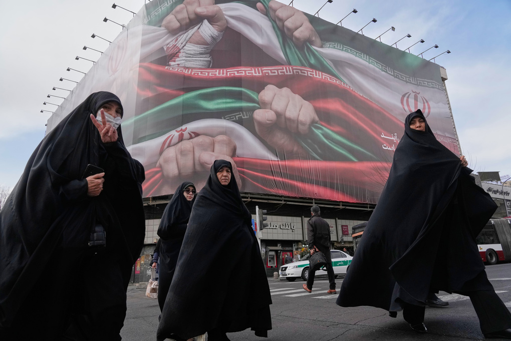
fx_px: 341
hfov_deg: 73.7
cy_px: 170
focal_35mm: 24
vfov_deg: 53.1
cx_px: 256
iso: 1000
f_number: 8
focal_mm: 24
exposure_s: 1/1250
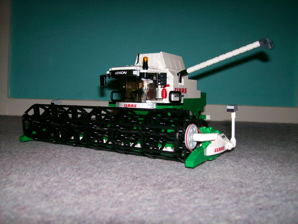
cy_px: 112
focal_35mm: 36
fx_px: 310
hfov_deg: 51.4
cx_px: 149
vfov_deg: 39.7
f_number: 2.7
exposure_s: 1/64
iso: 80
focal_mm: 6
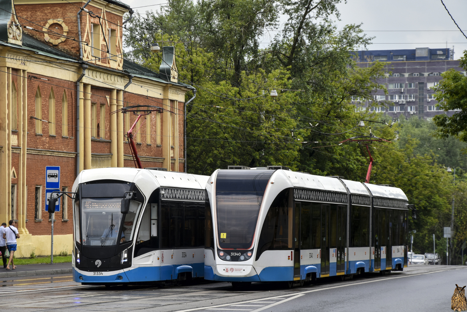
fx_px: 1907
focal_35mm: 147
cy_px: 156
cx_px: 234
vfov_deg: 9.3
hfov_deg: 14.0
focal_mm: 98
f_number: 8
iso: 200
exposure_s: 1/250
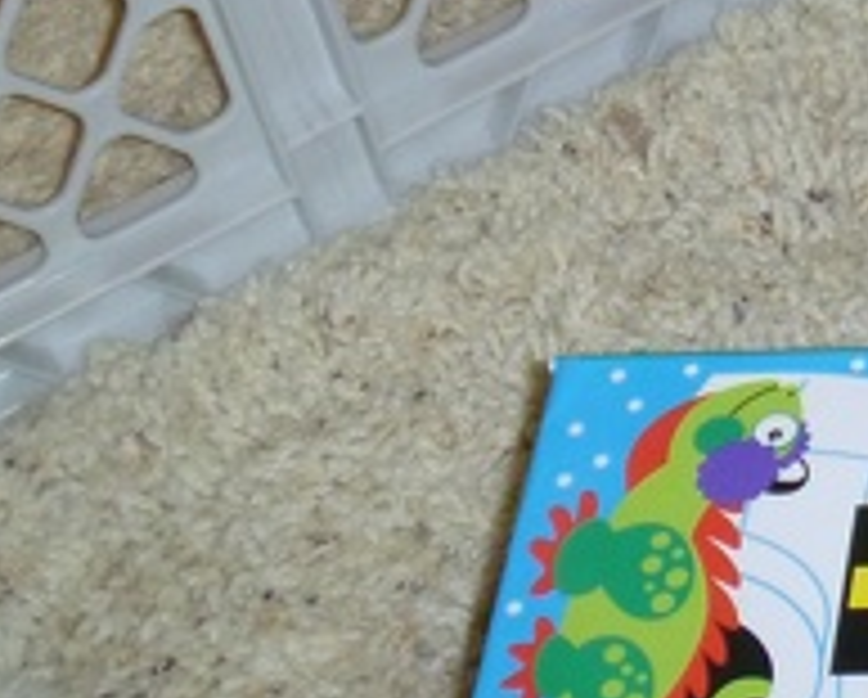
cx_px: 1615
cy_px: -522
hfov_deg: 12.4
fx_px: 3602
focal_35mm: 140
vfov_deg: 10.5
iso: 200
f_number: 3.5
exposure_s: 1/30
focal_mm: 6.3
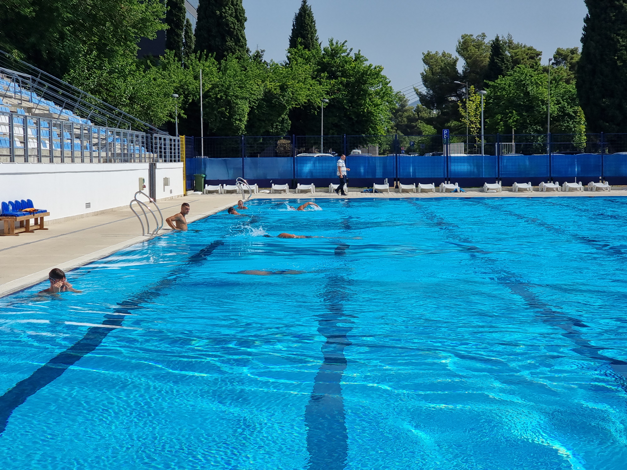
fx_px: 1304
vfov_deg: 20.4
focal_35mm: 72
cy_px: 235
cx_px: 314
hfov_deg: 27.0
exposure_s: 1/3300
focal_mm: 9
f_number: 2.4
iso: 50
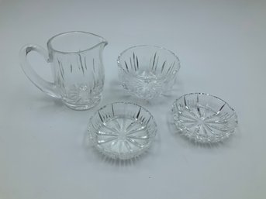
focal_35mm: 29
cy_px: 100
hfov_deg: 61.7
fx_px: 223
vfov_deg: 48.2
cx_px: 133
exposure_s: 1/728
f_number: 1.8
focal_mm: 3
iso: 16
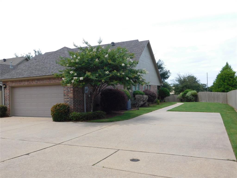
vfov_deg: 46.8
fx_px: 205
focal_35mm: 30
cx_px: 118
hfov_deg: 60.0
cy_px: 89
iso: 125
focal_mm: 5.3
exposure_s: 1/1250
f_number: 3.2
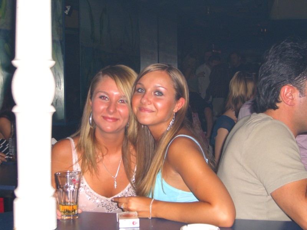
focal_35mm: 57
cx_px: 154
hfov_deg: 33.8
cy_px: 115
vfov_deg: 25.7
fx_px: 506
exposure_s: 1/60
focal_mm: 11.8
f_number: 3.6
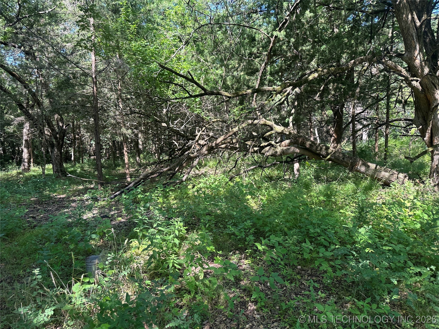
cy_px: 164
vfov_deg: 56.8
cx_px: 220
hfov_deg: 71.6
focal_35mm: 24
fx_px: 304
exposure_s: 1/228
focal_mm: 6.86
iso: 64
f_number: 1.78
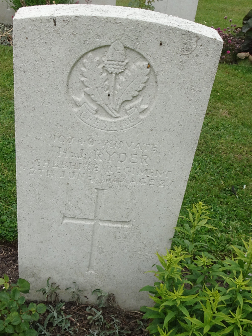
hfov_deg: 56.8
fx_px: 233
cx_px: 126
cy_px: 168
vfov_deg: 71.6
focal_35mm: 24
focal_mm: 4.1
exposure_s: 1/640
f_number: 3.5
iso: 80
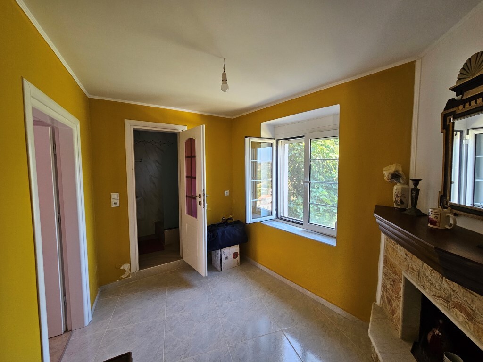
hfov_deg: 106.2
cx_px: 242
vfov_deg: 89.9
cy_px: 181
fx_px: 181
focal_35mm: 13
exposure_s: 1/70.8
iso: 200
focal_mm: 2.2
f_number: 2.2
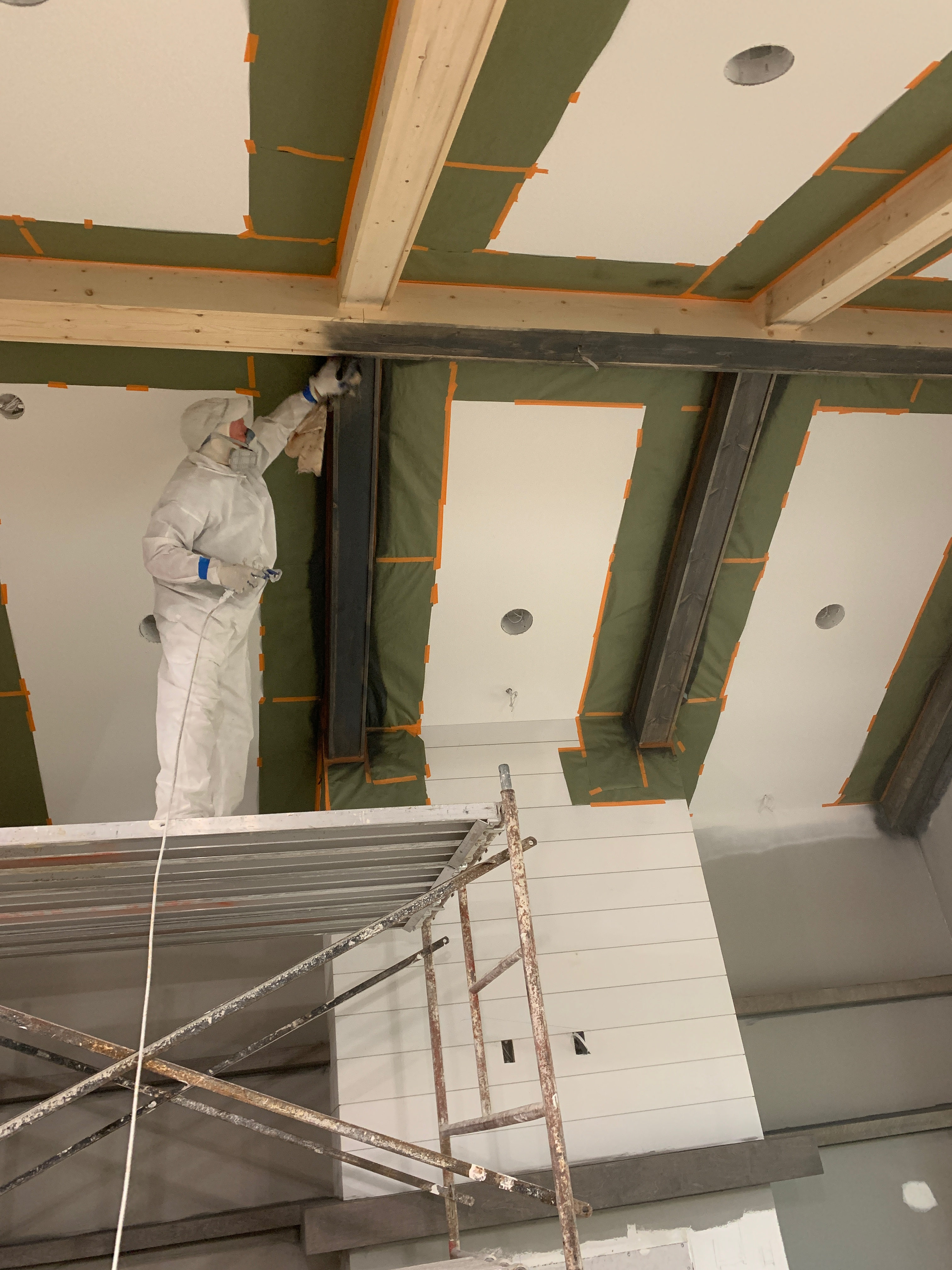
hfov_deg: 53.1
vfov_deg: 67.3
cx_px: 476
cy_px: 635
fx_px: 953
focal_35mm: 26
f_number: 1.8
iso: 320
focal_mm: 4.25
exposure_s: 1/40
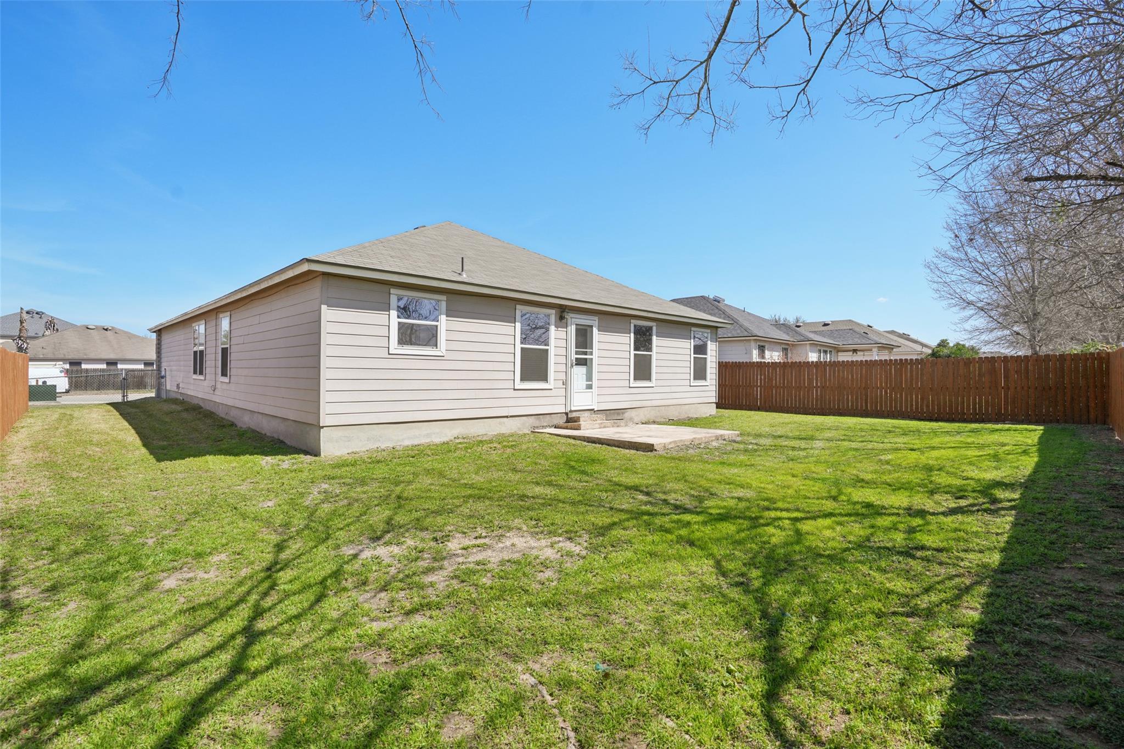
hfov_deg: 96.7
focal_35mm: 16
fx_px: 499
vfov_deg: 73.7
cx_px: 562
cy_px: 374
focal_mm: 16
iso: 200
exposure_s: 1/500
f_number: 8
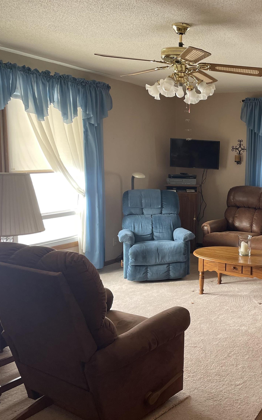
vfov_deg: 52.7
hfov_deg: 32.6
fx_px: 423
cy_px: 211
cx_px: 239
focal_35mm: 37
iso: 100
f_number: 1.6
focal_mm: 4.2
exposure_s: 1/121
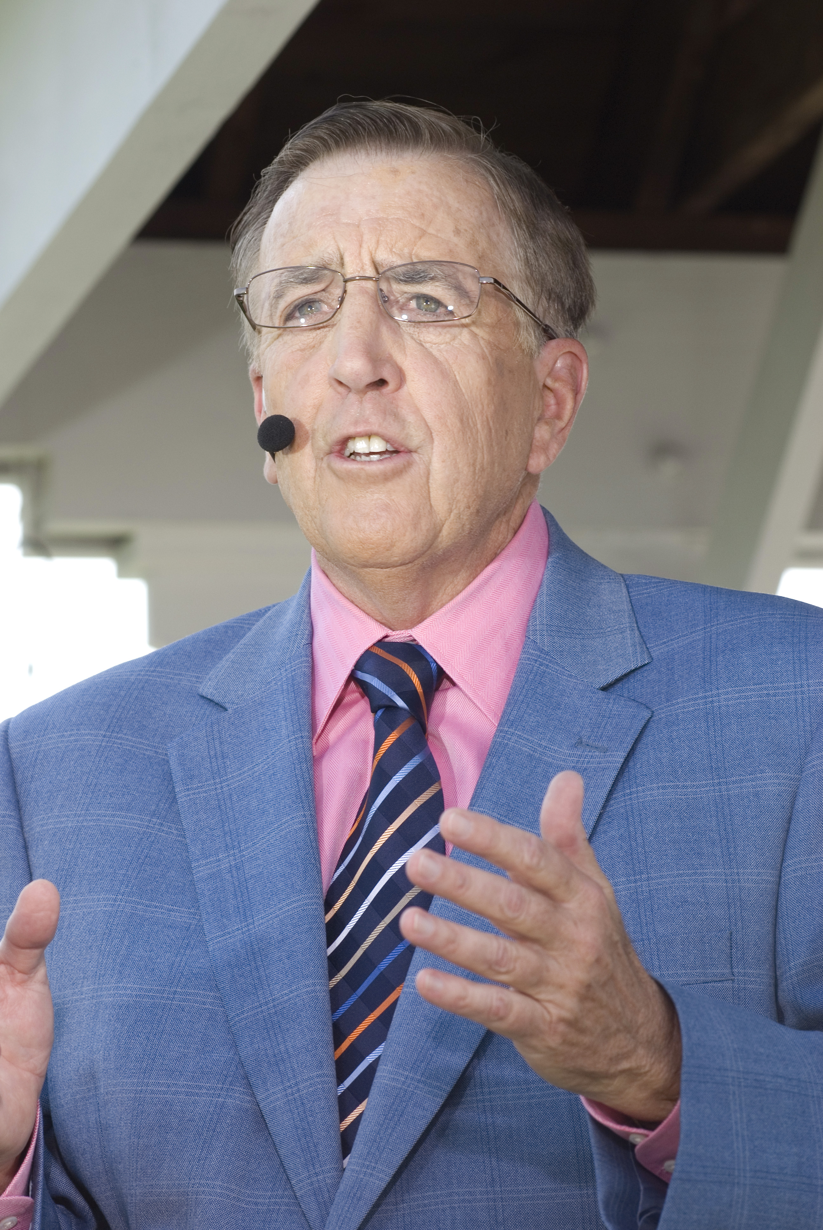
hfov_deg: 8.3
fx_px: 5642
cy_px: 615
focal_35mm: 165
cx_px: 412
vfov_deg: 12.4
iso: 200
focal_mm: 110
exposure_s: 1/250
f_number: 8
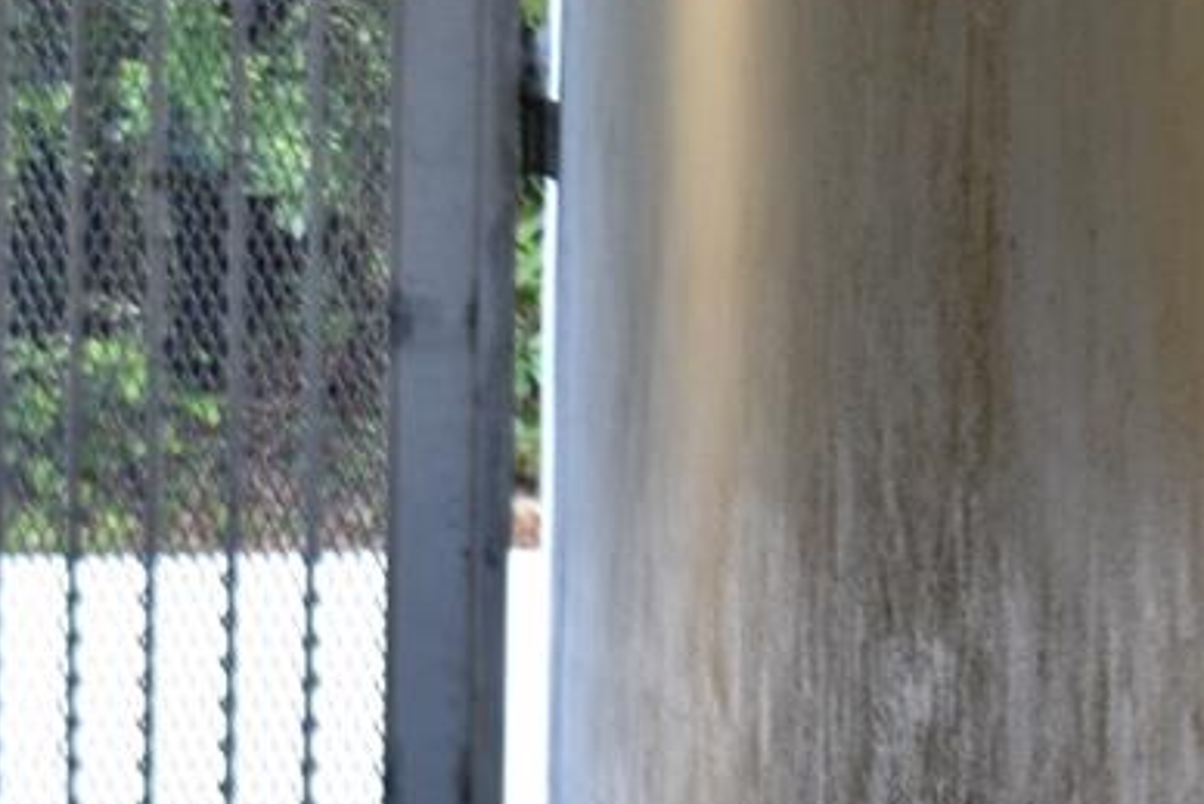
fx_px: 11377
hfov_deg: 6.0
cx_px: -81
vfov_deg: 4.0
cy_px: 816
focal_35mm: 340
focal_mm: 55
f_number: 5.6
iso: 400
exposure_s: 1/60
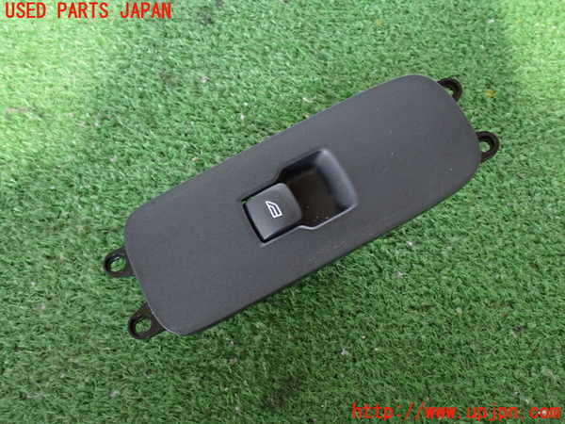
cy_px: 212
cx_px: 282
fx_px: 620
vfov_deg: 37.7
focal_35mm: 38
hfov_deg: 49.0
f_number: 2.7
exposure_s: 1/13
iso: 800
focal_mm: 6.83
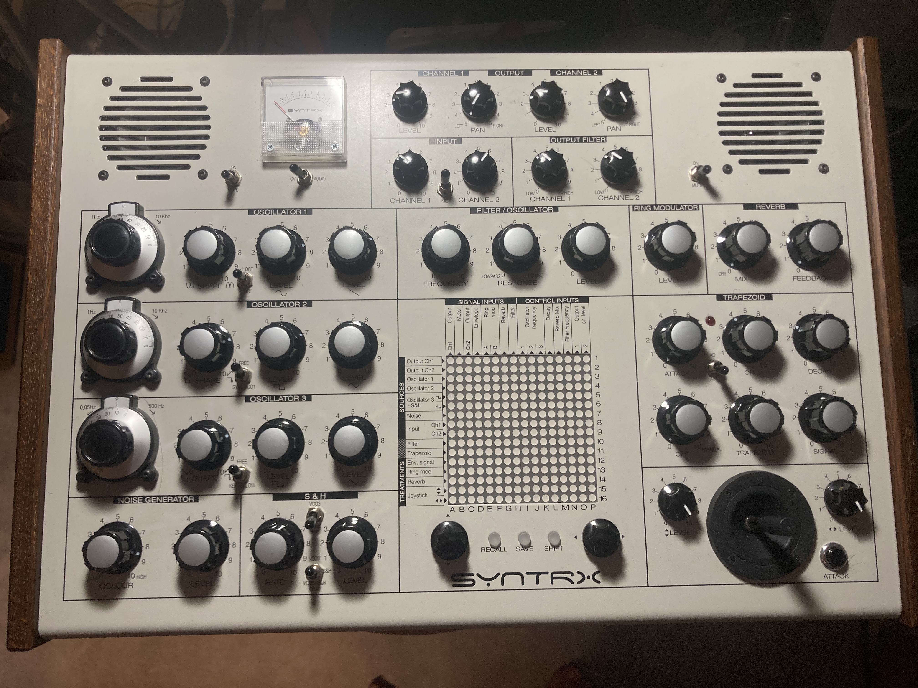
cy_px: 344
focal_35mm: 28
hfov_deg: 63.4
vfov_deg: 49.7
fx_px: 743
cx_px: 459
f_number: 1.8
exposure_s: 1/50
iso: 64
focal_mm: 3.99
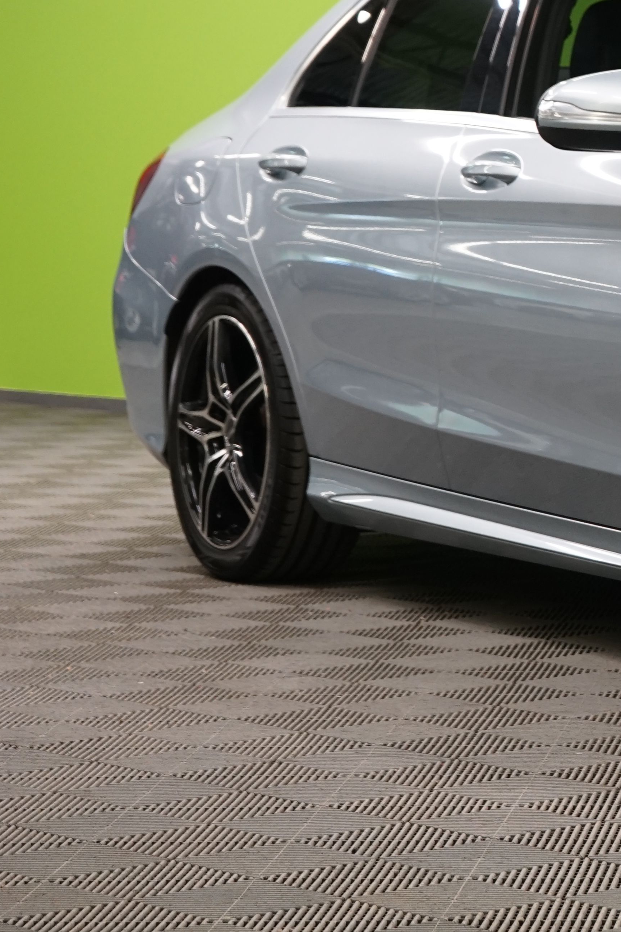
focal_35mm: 162
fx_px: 4193
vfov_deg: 12.7
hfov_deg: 8.2
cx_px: 1035
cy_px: 259
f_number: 5.6
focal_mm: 70
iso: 1000
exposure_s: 1/50
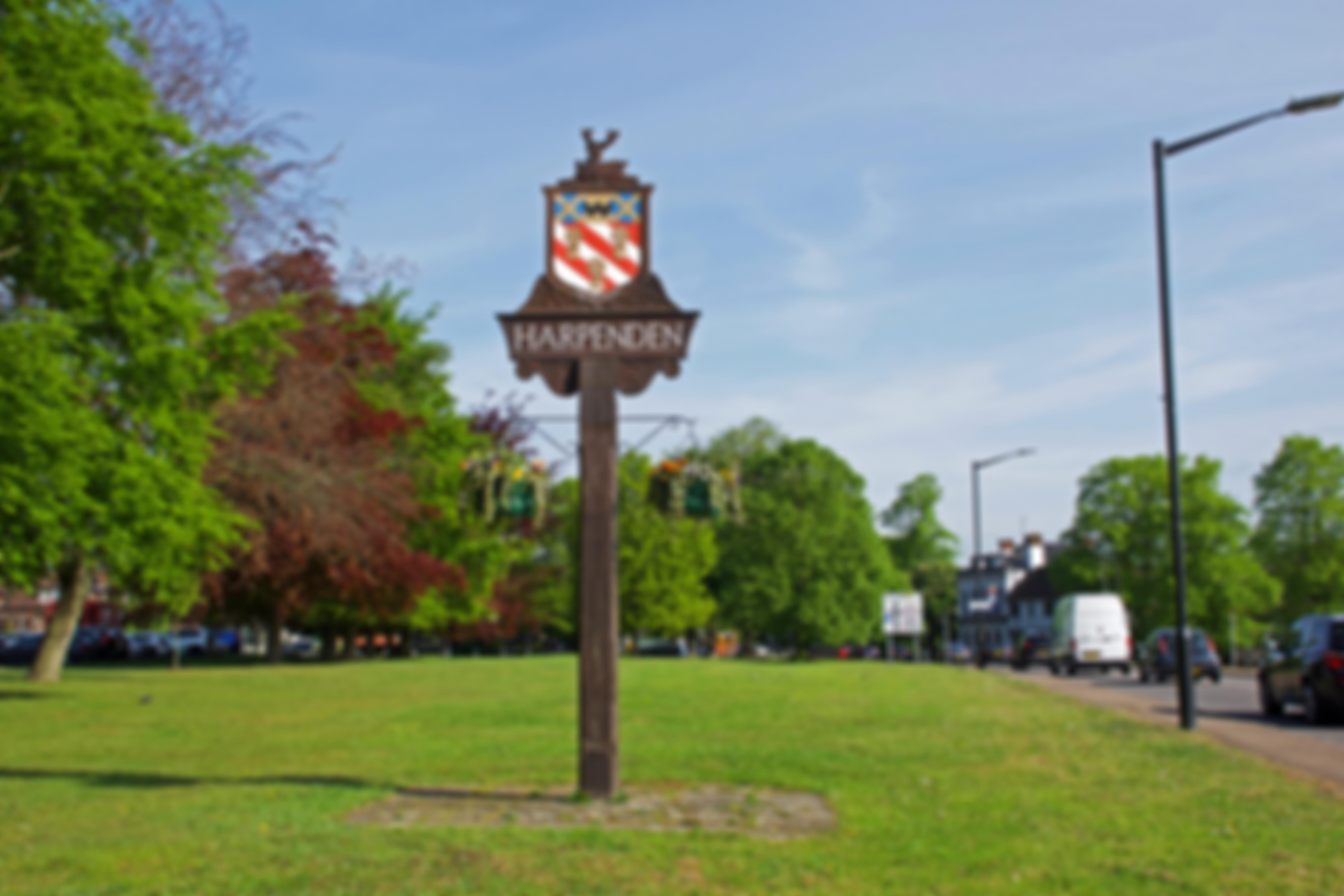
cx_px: 672
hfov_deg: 49.6
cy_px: 448
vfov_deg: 34.2
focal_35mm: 39
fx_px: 1456
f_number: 9
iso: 200
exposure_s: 1/320
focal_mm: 26
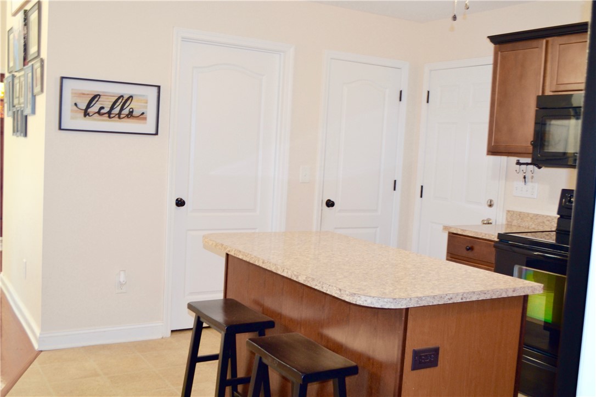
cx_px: 298
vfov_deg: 36.9
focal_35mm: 36
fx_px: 596
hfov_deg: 53.1
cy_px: 198
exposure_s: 1/25
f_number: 4
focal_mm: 24
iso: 400
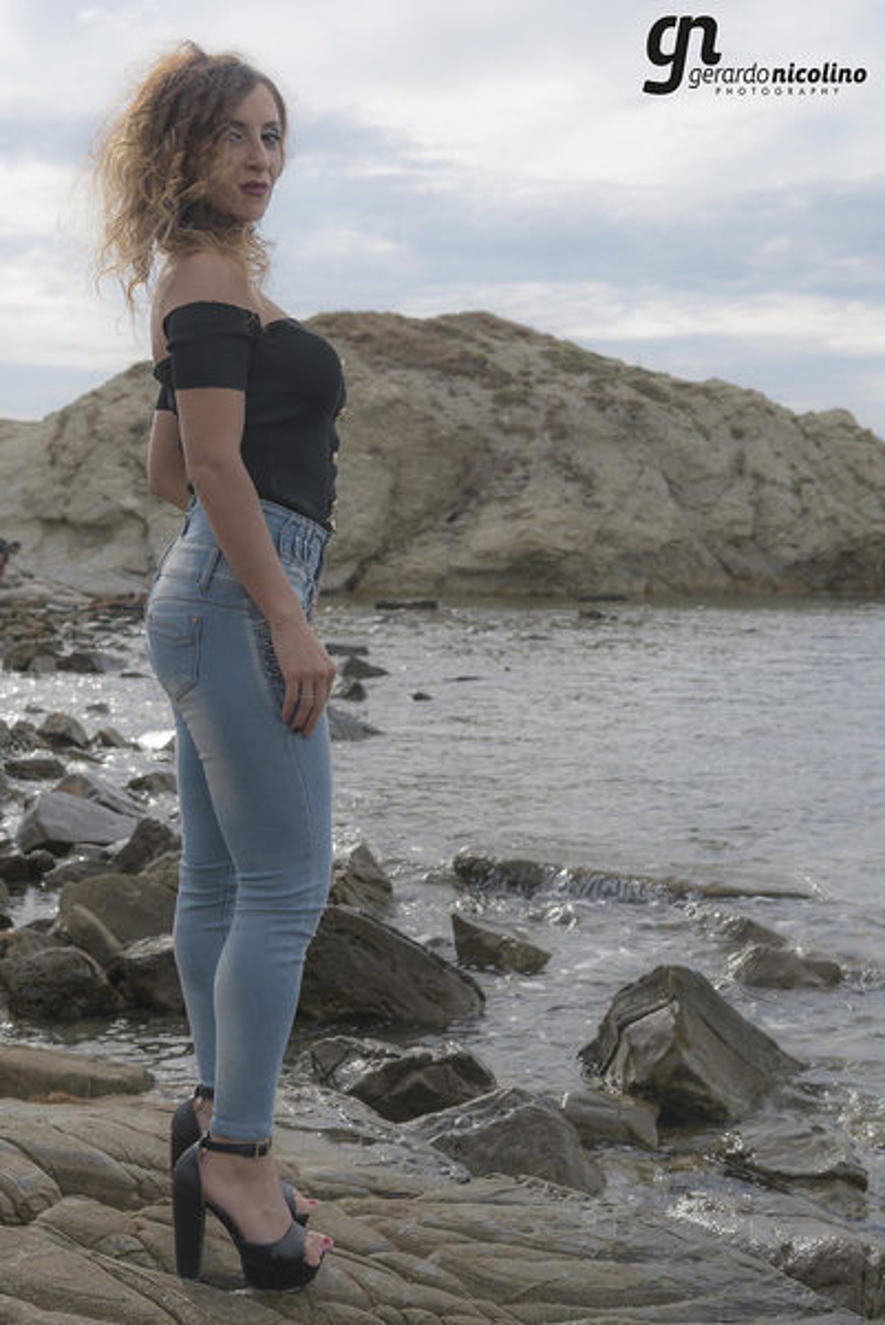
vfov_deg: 42.7
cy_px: 662
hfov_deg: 29.3
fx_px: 1693
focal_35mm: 46
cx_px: 442
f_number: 8
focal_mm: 46
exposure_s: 1/250
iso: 100
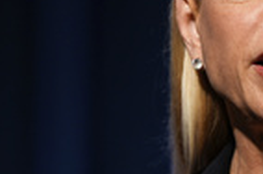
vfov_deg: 1.9
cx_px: 174
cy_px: 81
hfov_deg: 2.9
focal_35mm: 723
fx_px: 5270
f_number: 2.8
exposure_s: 1/500
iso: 250
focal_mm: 200
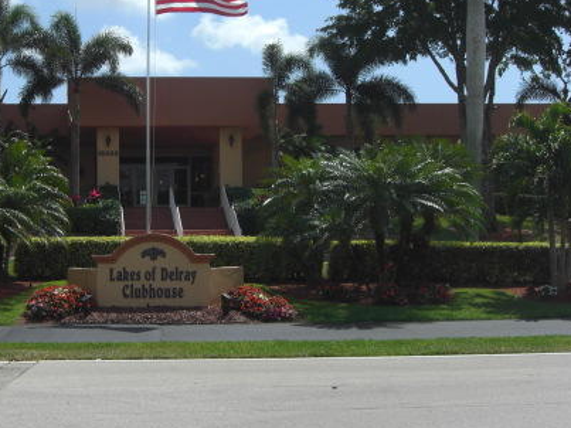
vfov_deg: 20.1
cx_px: 149
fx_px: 1204
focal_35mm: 73
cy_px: 128
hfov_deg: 26.4
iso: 80
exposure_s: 1/200
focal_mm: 9.5
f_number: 8.8
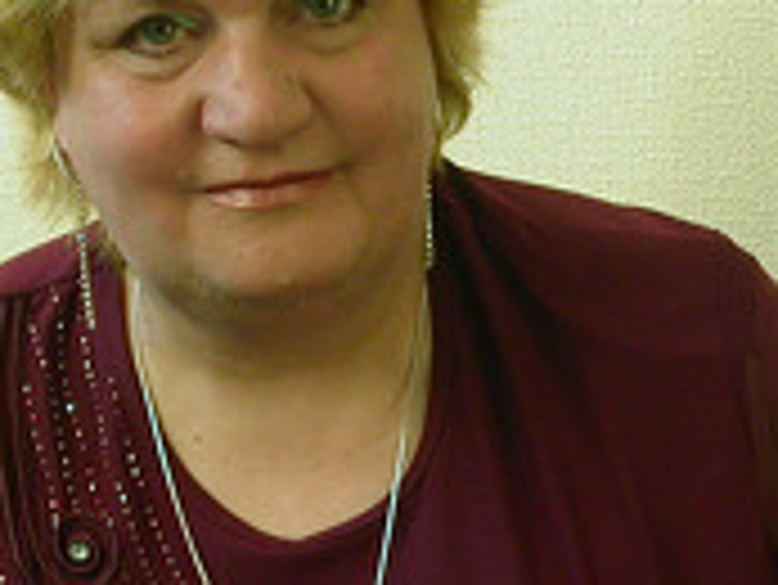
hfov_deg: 14.8
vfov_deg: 11.1
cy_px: 608
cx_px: 688
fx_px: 2969
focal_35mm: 132
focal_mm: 7.8
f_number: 3.5
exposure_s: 1/20
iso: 100
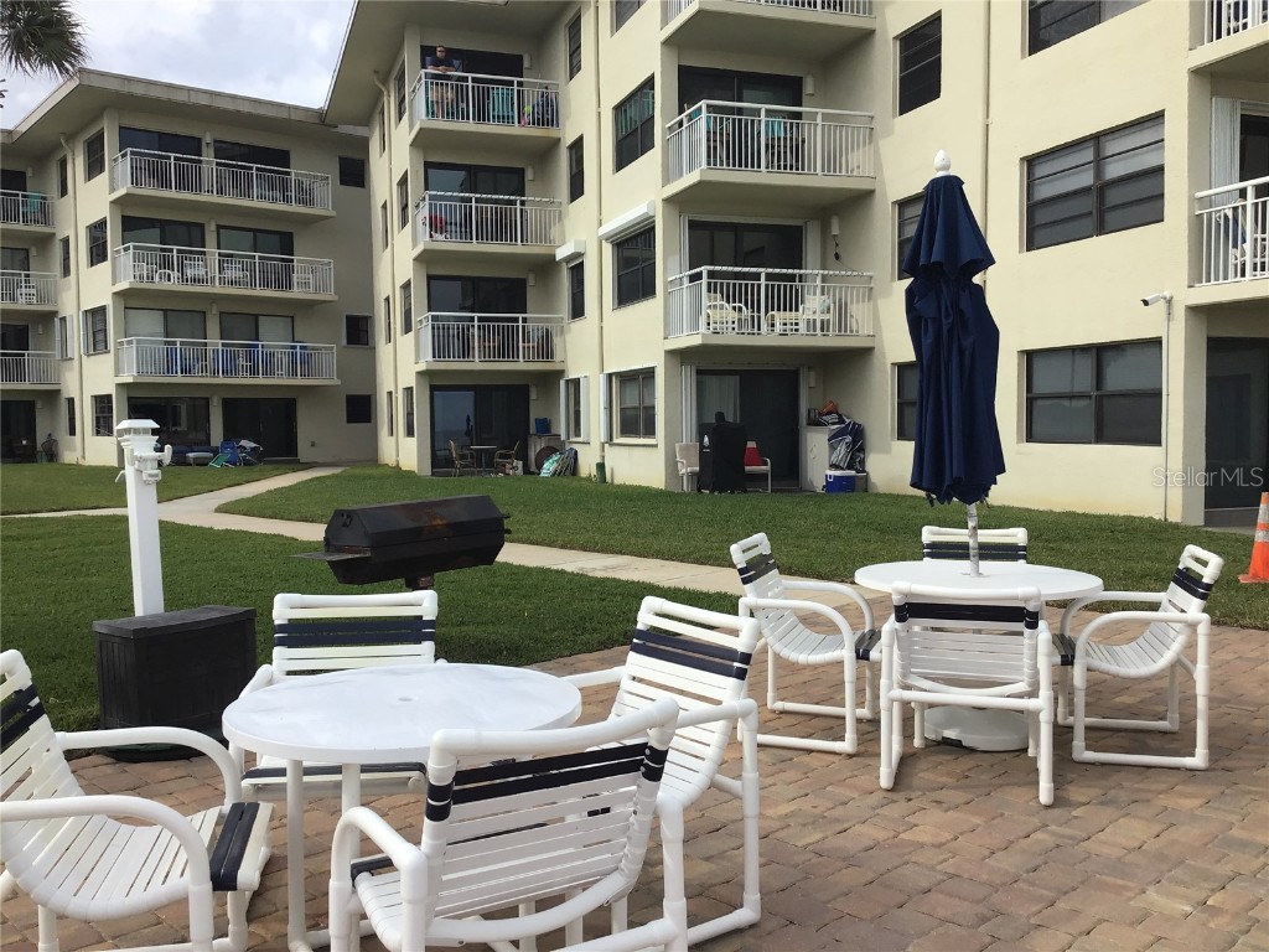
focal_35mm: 31
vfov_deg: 45.4
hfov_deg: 58.4
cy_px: 476
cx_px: 634
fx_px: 1136
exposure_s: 1/849
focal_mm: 3.3
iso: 25
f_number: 2.4
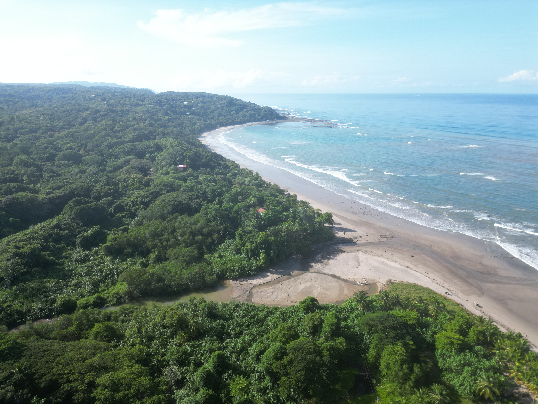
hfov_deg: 71.6
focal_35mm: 24
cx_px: 269
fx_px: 373
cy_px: 202
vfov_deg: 56.8
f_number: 1.7
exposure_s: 1/1250
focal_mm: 6.72
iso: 100
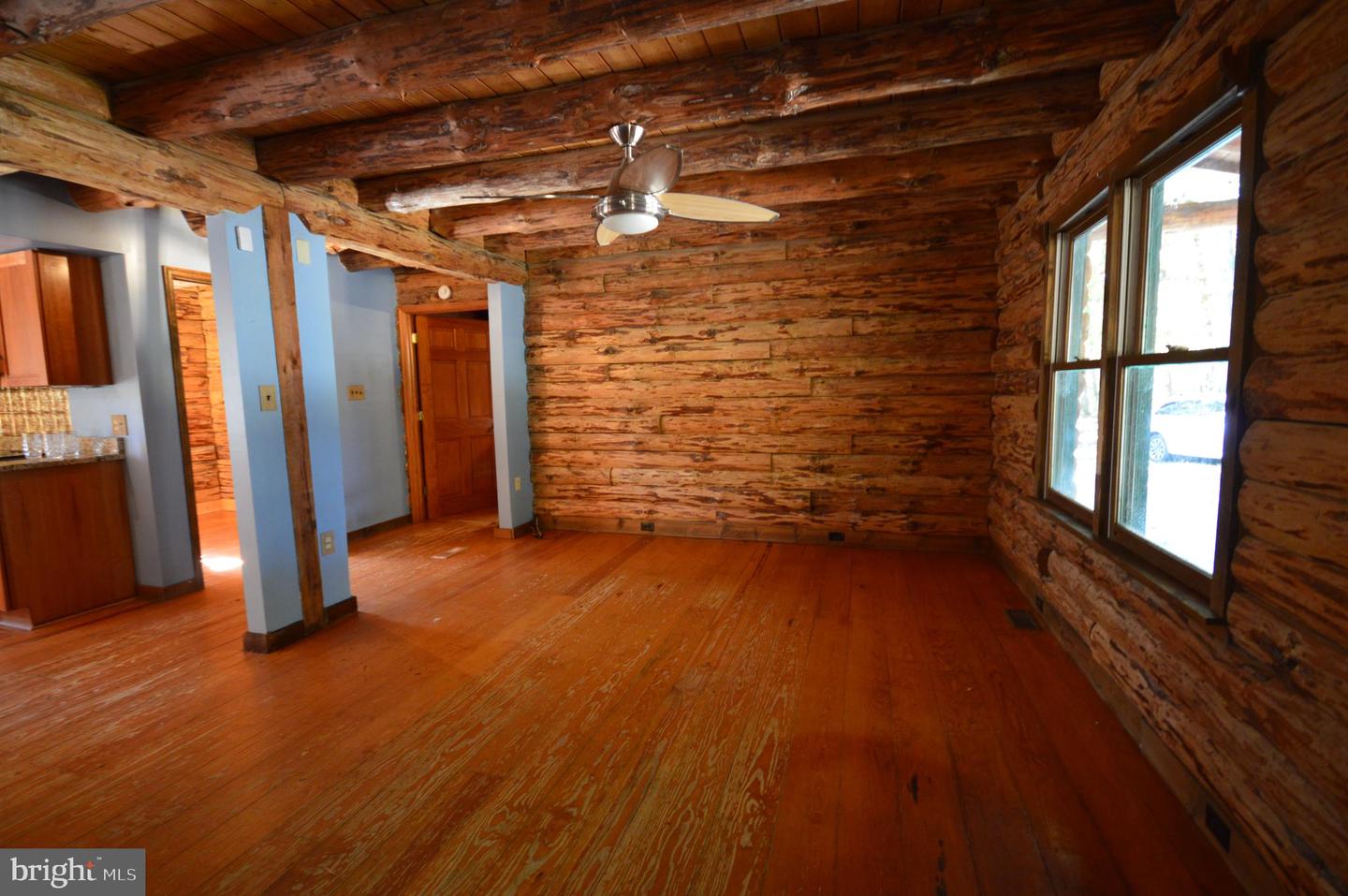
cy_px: 448
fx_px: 561
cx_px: 674
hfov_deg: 100.4
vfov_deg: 77.2
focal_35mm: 15
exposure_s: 1/10
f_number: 4
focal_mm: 10
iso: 800
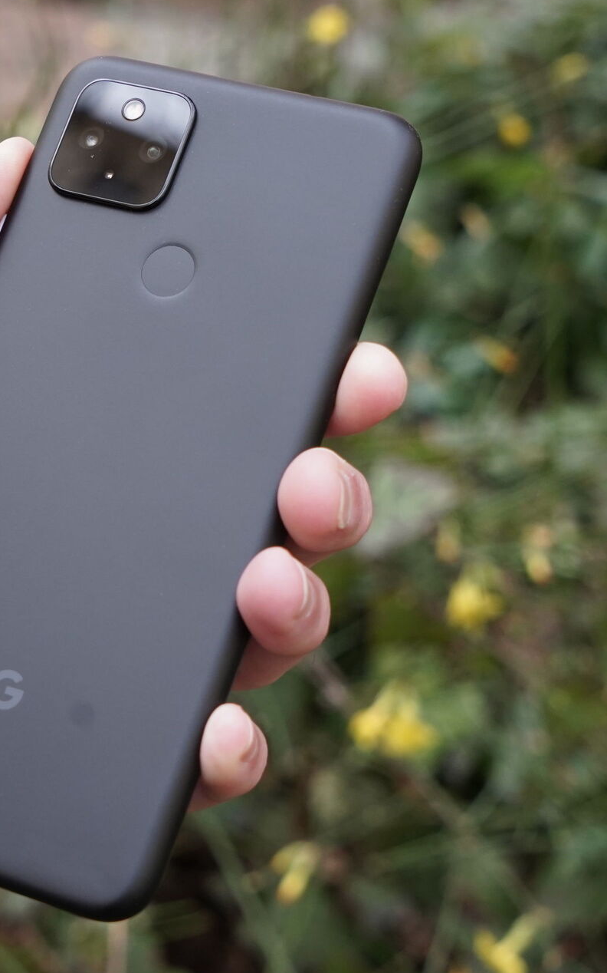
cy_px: 486
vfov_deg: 29.0
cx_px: 121
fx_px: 1880
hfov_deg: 18.2
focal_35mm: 71
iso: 1600
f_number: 6.3
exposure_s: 1/200
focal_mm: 46
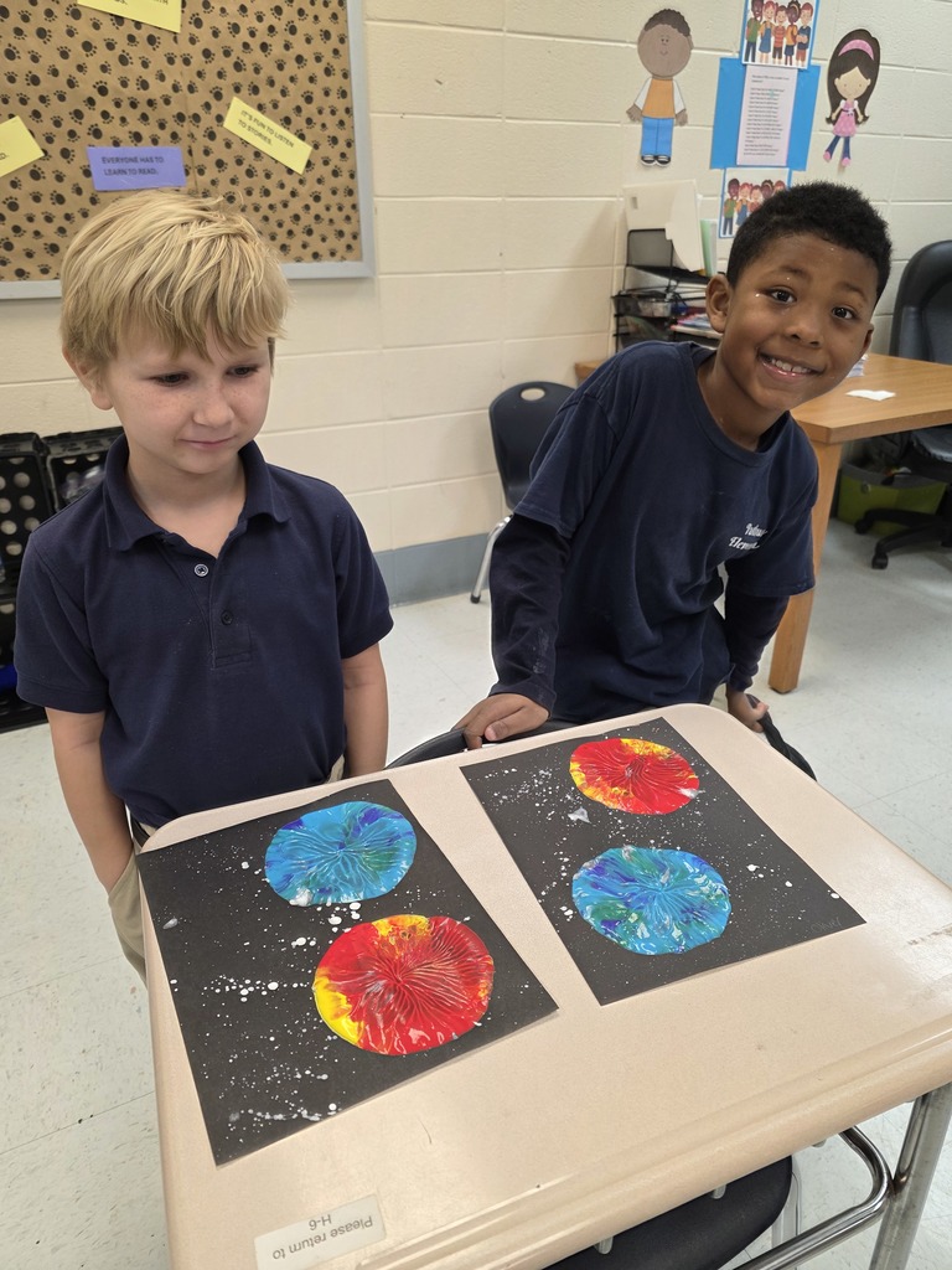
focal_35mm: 23
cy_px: 635
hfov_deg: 58.9
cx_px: 476
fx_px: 843
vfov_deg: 73.9
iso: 160
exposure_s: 1/120
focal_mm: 6.3
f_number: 1.7
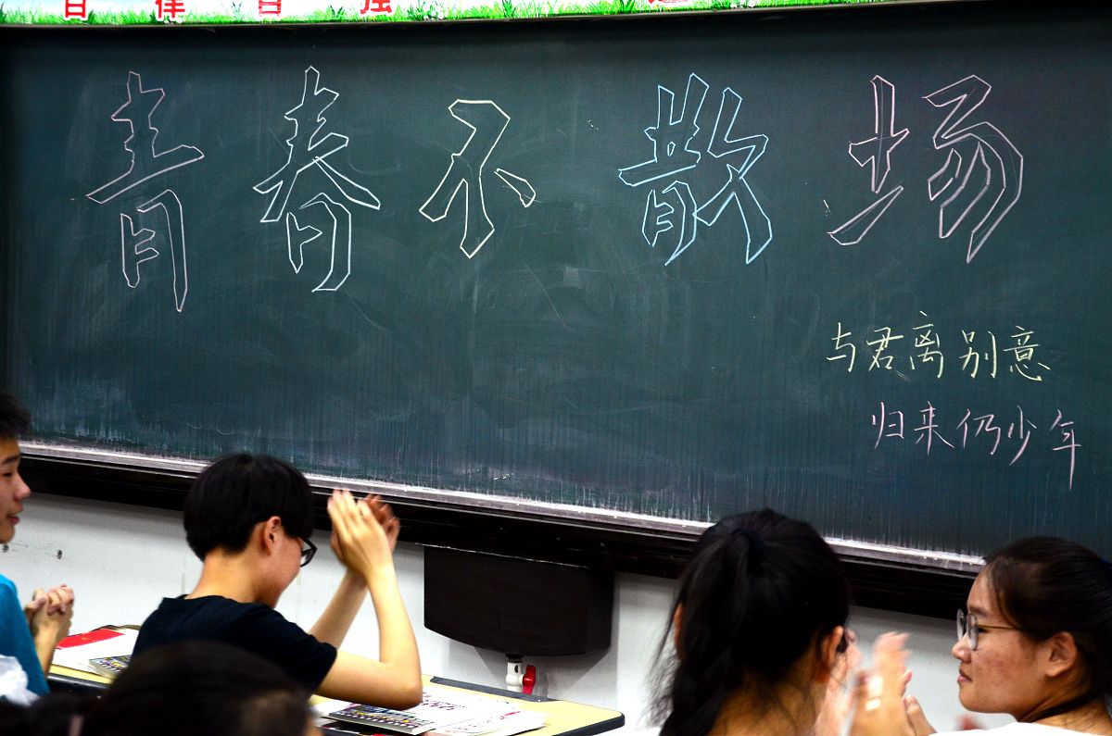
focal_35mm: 75
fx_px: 2312
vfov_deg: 18.1
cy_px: 368
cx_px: 556
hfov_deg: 27.0
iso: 800
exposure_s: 1/30
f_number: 5
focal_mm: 50
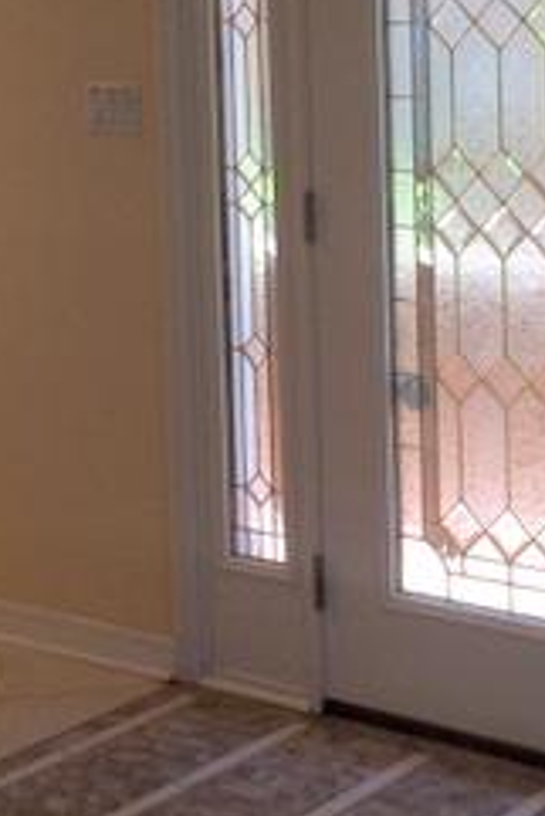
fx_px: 1814
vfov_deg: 24.8
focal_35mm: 80
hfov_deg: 16.9
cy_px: 139
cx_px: 467
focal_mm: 4.15
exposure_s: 1/60
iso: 50
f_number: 2.2
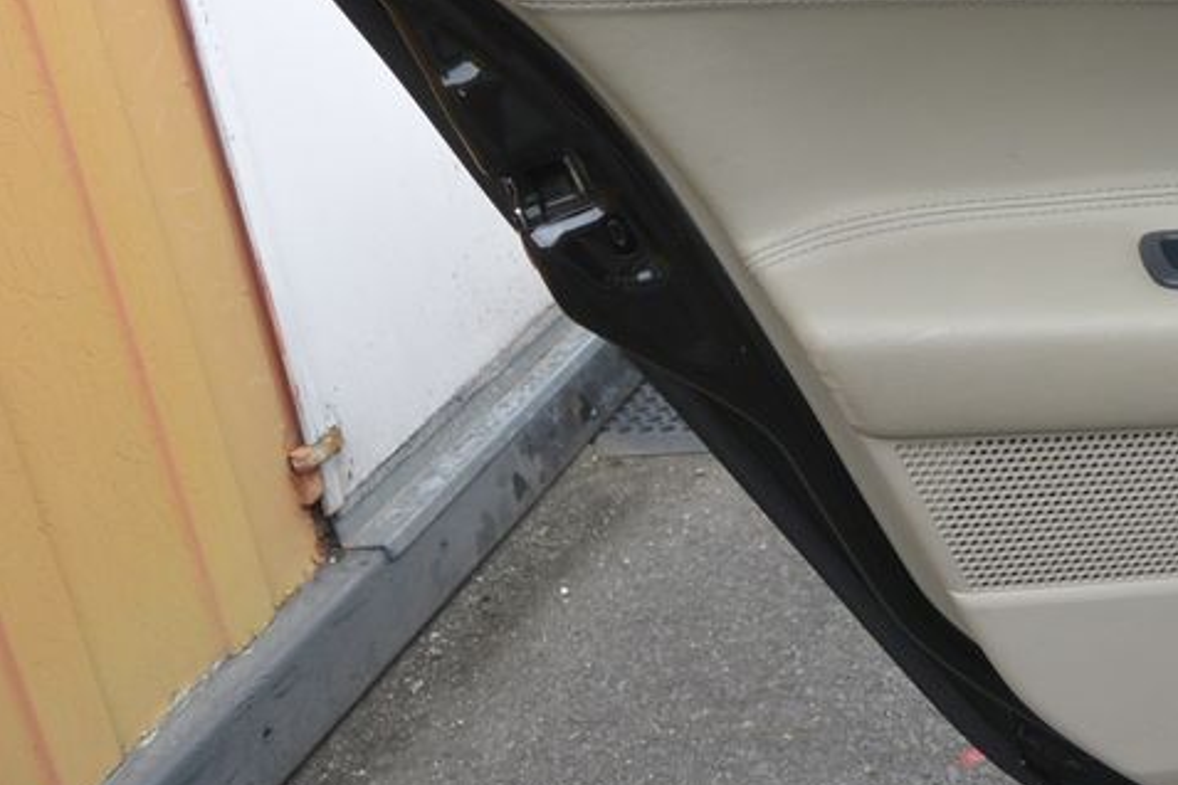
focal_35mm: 58
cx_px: 1222
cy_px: 280
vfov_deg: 23.3
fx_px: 1898
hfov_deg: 31.4
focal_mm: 10
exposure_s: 1/250
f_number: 3.5
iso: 180
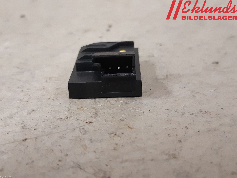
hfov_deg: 67.3
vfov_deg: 53.1
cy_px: 89
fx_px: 178
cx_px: 118
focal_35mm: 26
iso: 250
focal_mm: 3.93
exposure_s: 1/50
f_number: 1.7
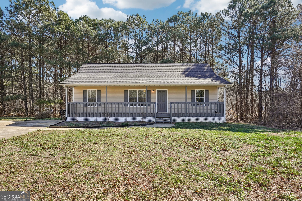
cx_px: 151
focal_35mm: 22
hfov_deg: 78.6
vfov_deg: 57.2
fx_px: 185
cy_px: 100
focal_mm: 22
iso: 800
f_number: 8
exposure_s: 1/800
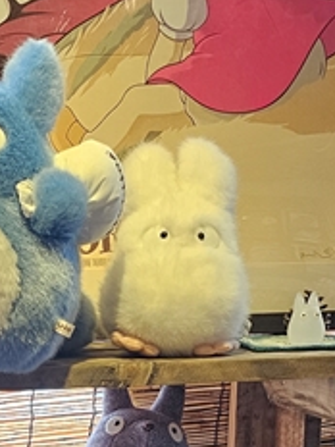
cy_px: 536
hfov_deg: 14.7
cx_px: 0
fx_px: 1277
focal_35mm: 99
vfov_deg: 18.8
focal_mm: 6.3
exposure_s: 1/180
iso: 125
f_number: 1.7
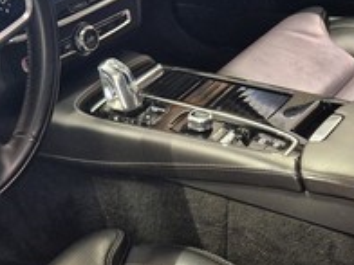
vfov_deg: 19.6
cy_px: 162
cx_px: 114
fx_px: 767
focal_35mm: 75
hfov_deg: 25.8
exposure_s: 1/100
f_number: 1.8
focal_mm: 5.4
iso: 400
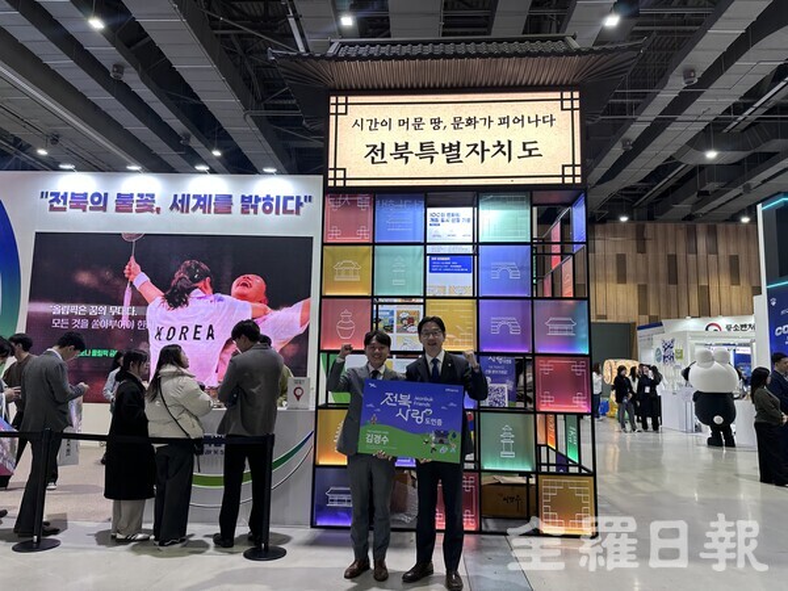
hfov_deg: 71.6
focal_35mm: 24
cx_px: 394
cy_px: 296
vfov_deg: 56.8
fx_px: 546
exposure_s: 1/120
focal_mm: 6.86
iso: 80
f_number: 1.78
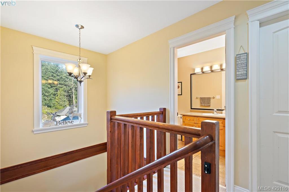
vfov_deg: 73.7
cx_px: 144
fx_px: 128
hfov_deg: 96.8
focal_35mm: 16
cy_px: 96
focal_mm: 16
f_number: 8
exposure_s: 1
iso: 160
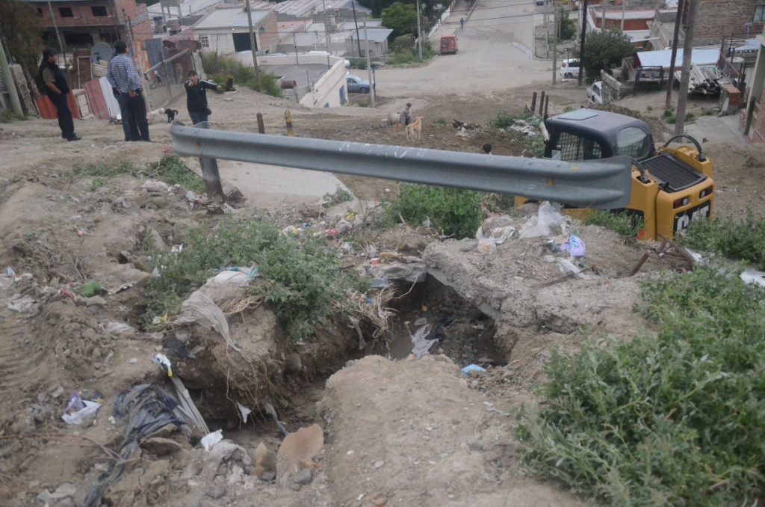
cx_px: 382
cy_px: 254
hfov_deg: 57.3
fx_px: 700
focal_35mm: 33
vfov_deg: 39.8
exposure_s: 1/3200
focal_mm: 22
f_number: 3.8
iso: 4000
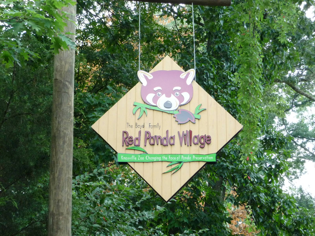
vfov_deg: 15.4
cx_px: 158
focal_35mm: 96
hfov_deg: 20.4
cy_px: 118
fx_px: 874
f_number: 4.7
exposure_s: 1/160
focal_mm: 16.3
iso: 400
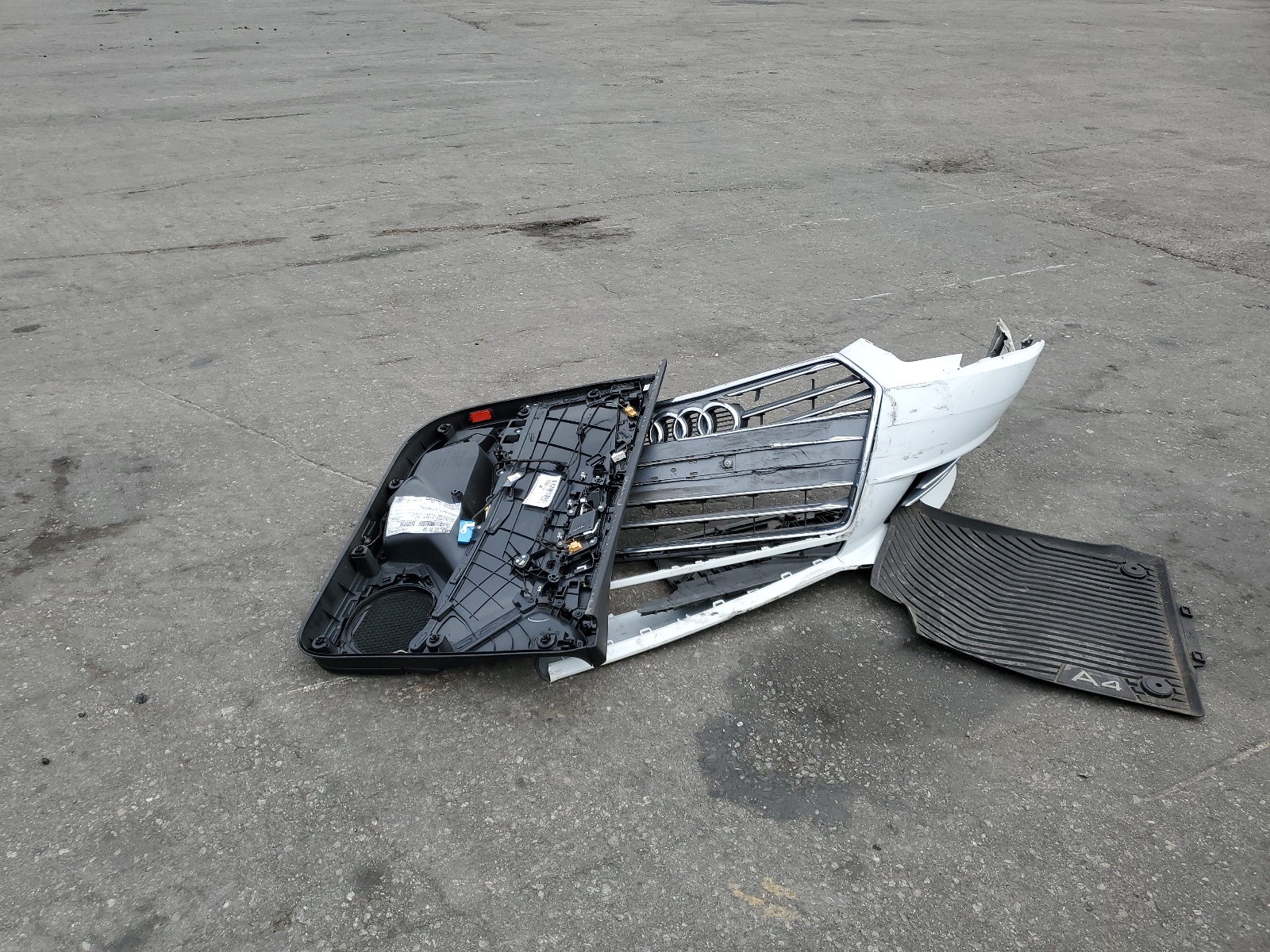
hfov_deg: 67.3
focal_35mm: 26
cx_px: 635
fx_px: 954
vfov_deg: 53.1
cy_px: 476
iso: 50
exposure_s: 1/1667
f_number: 1.5
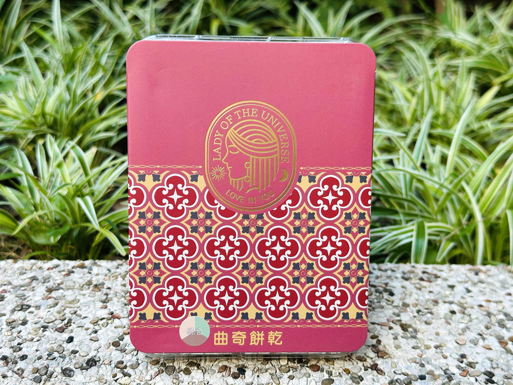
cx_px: 256
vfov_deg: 30.3
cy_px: 192
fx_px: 711
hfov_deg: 39.7
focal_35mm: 48
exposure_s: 1/118
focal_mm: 6.86
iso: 80
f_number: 1.78
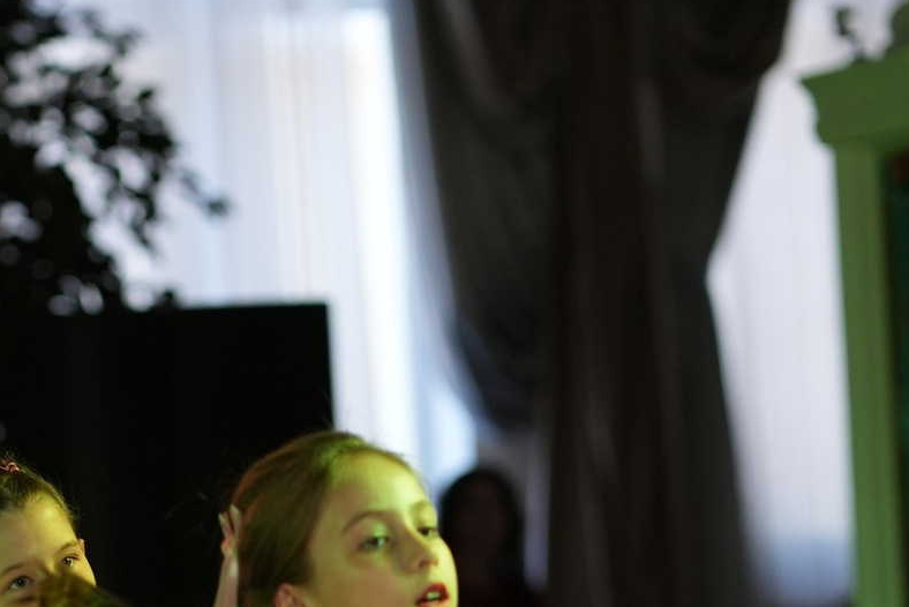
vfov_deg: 5.0
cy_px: 822
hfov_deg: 7.4
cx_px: -204
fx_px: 6971
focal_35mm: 276
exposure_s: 1/400
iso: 800
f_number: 2.2
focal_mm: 85
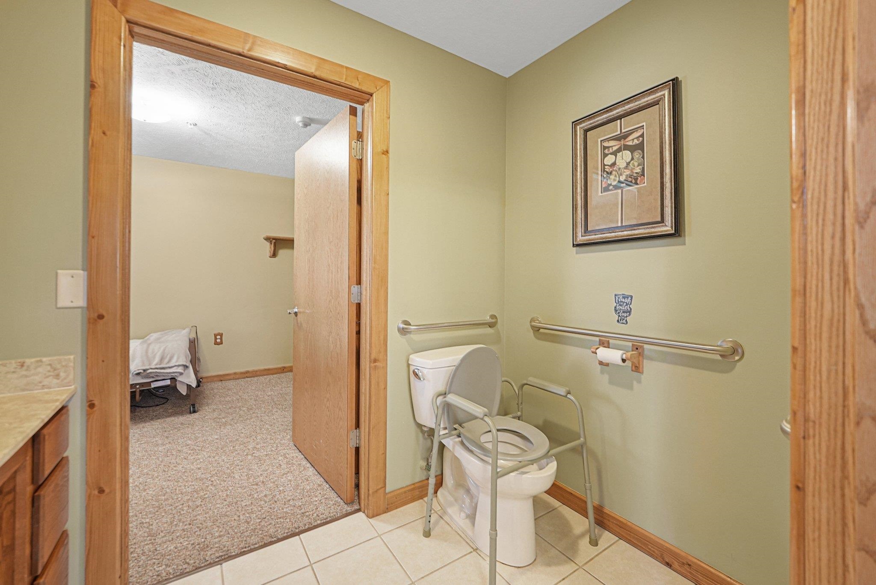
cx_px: 438
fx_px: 341
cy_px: 292
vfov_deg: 81.3
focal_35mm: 14
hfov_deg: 104.2
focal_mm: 14
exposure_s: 1/20
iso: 2500
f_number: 2.8
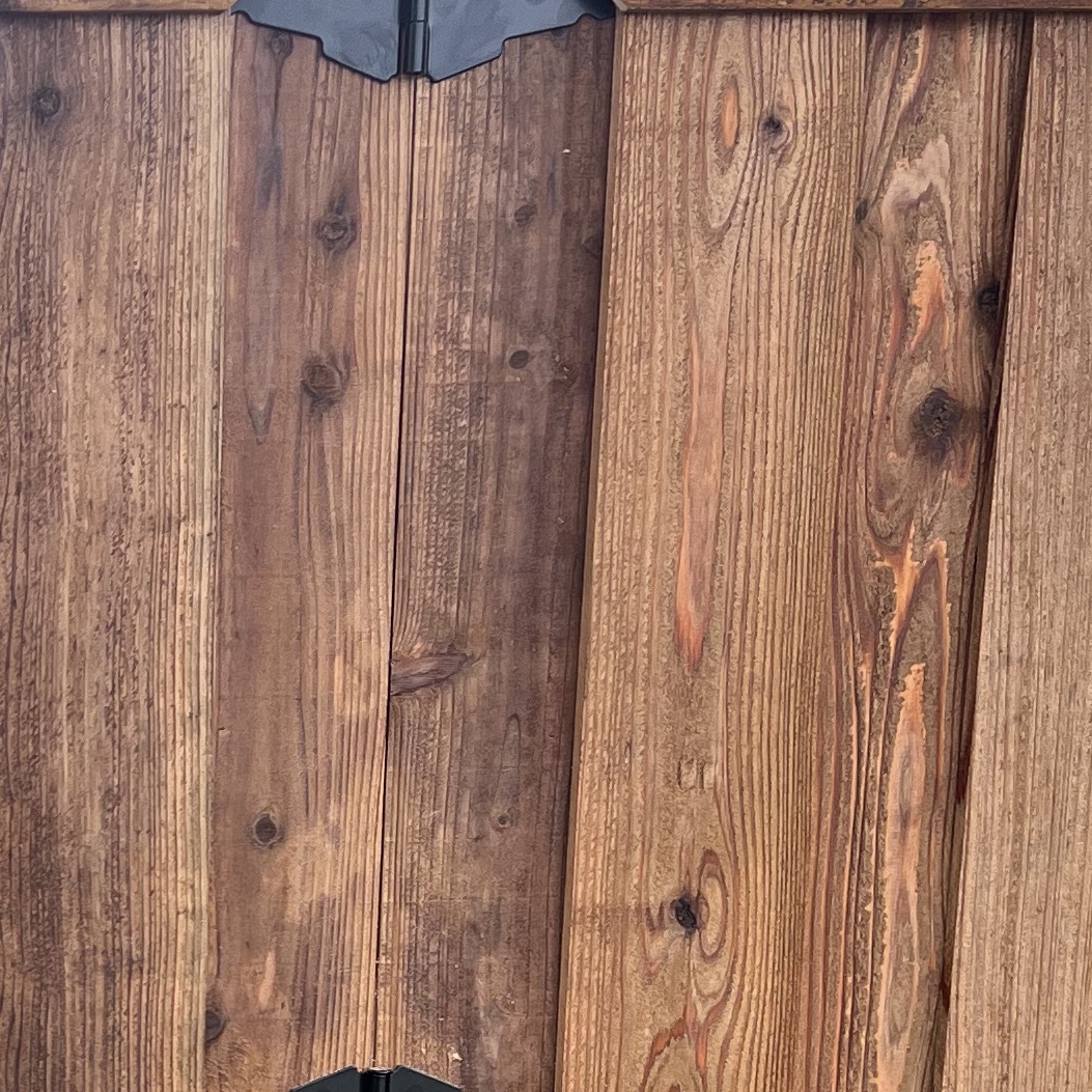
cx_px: -387
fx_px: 3141
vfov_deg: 19.1
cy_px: 1116
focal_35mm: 88
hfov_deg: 18.2
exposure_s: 1/424
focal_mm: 5.7
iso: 50
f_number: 1.5
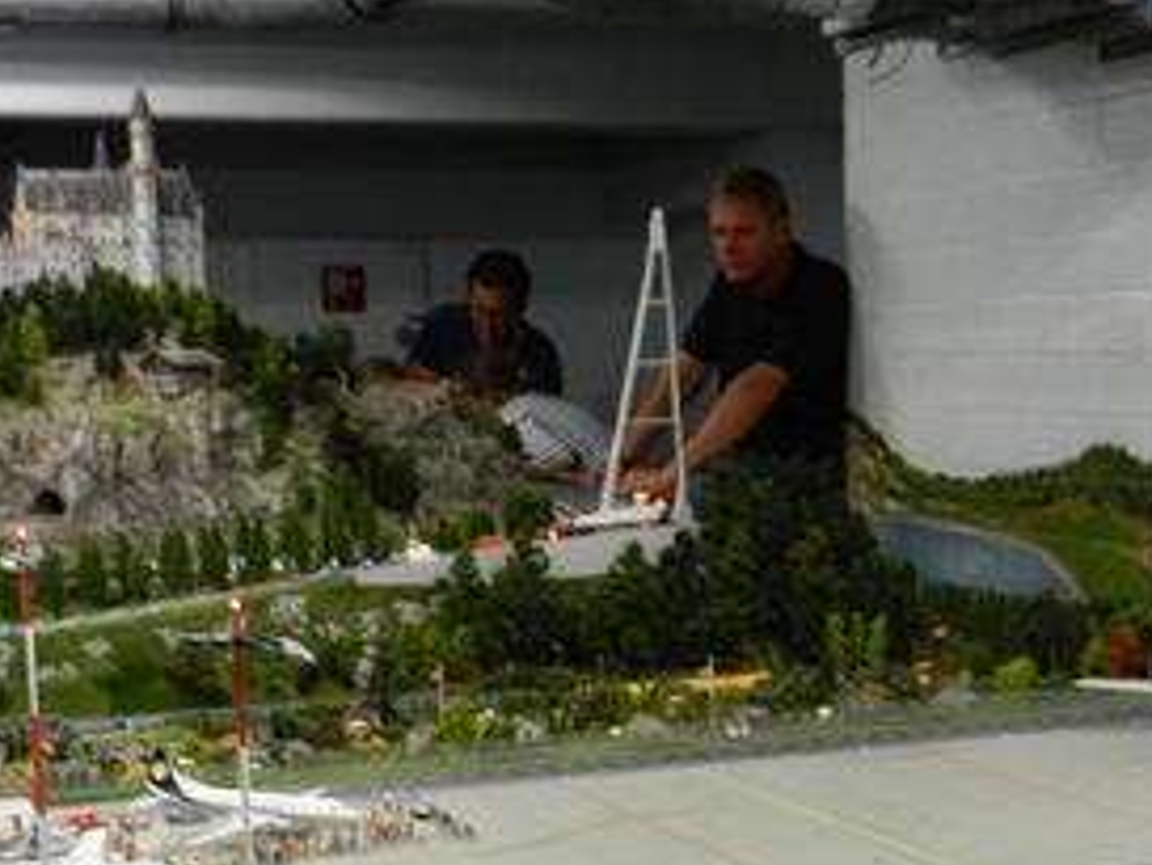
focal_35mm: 68
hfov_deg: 28.5
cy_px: 772
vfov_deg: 21.2
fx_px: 2264
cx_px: 637
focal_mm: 5.1
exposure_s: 1/30
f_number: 3.6
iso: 200
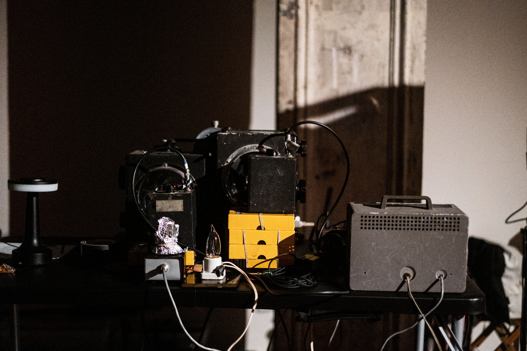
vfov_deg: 25.5
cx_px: 264
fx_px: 776
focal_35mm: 53
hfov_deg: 37.5
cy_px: 176
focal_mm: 35
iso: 3200
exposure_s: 1/125
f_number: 1.4
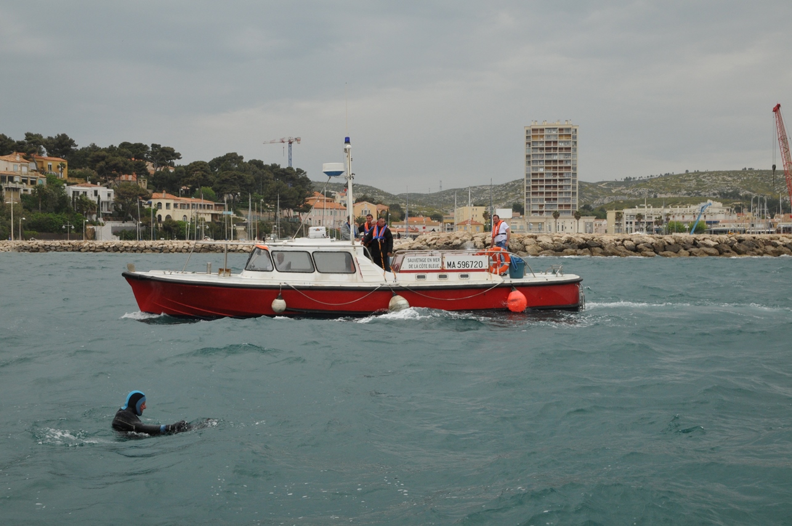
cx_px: 396
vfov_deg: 28.0
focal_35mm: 48
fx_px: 1055
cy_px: 263
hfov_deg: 41.2
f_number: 10
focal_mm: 32
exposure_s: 1/400
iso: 640
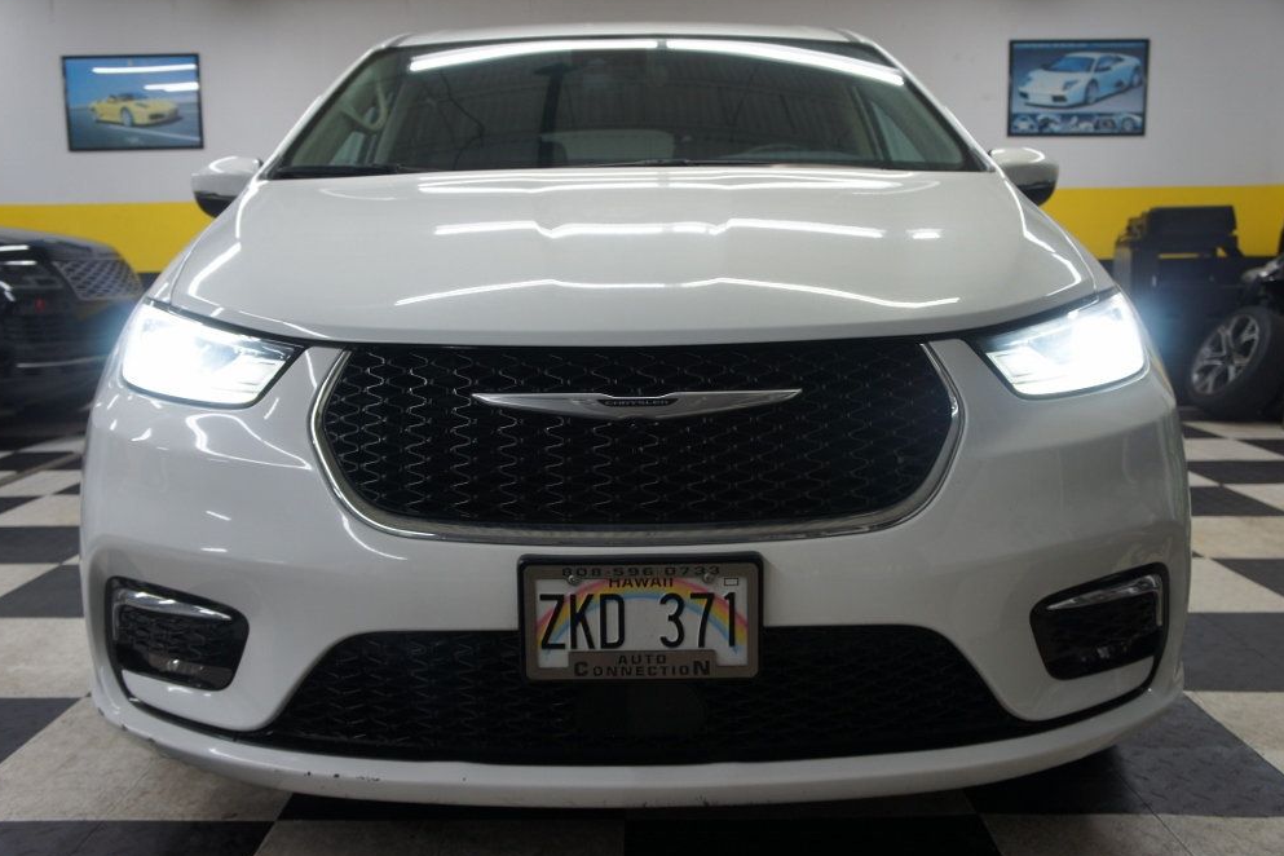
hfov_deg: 55.8
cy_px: 423
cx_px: 625
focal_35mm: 34
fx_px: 1213
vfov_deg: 38.9
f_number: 4
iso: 200
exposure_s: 1/40
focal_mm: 22
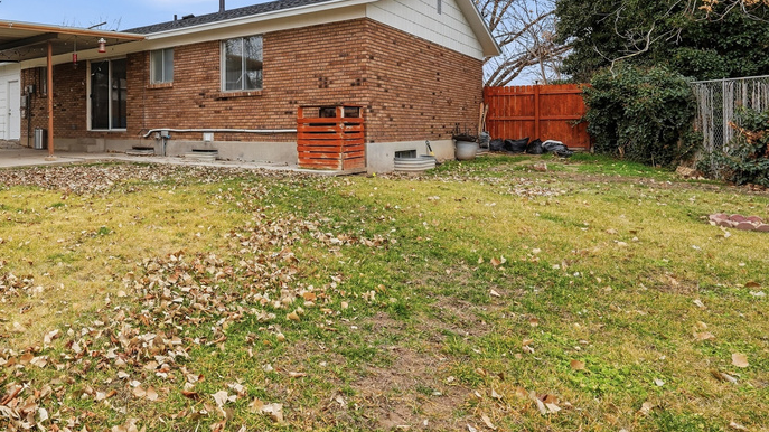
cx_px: 217
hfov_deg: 70.4
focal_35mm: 25
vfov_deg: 44.4
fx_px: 510
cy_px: 106
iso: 250
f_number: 10
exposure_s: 1/1600
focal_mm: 16
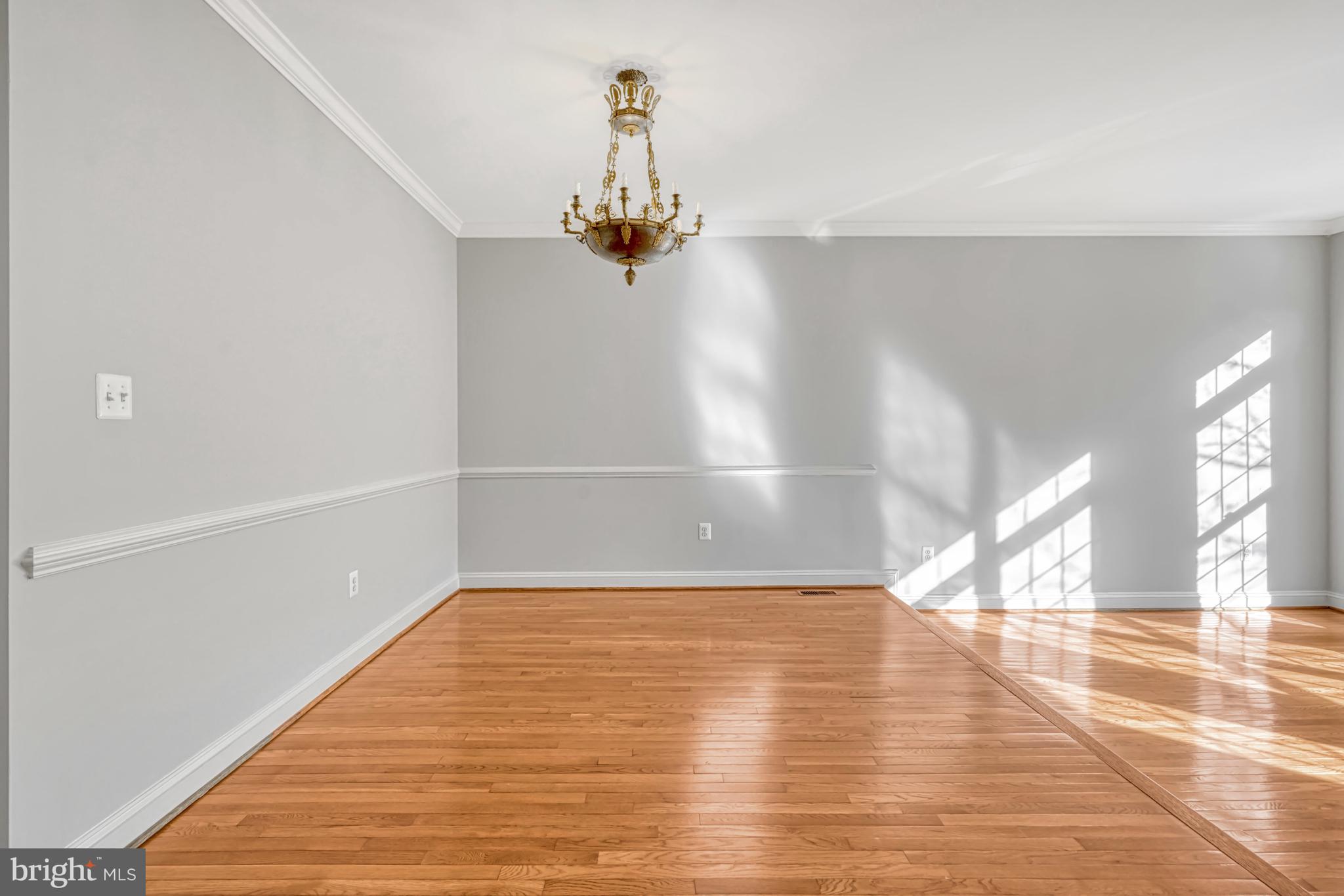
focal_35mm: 16
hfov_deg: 96.7
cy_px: 448
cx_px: 672
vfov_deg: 73.7
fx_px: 597
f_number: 8
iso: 1250
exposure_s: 1/250
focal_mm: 16
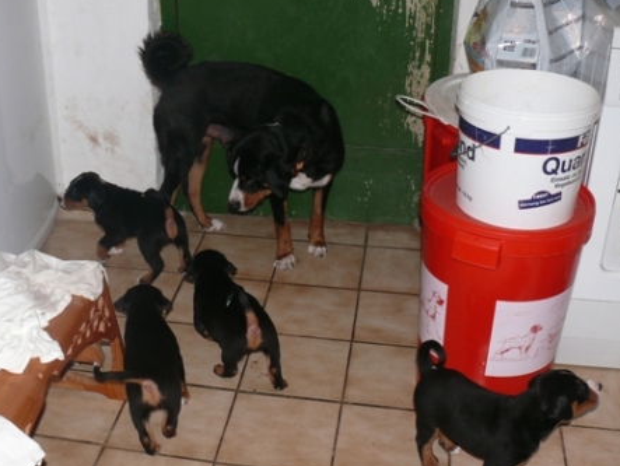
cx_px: 235
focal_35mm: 49
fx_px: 878
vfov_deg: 29.7
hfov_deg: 38.6
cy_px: 262
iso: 100
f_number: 2.8
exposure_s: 1/30
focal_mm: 7.4
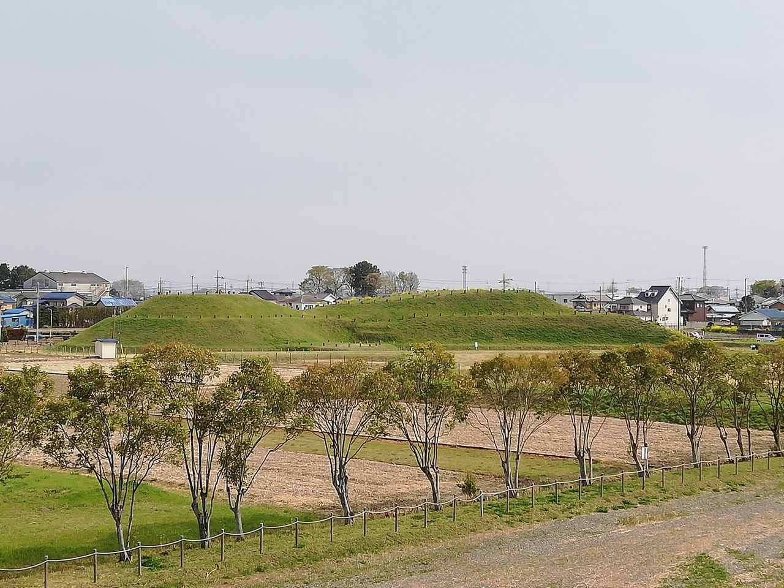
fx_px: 1472
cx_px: 392
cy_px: 294
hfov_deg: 29.8
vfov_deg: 22.6
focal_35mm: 65
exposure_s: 1/770
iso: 50
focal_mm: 3.81
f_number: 2.2
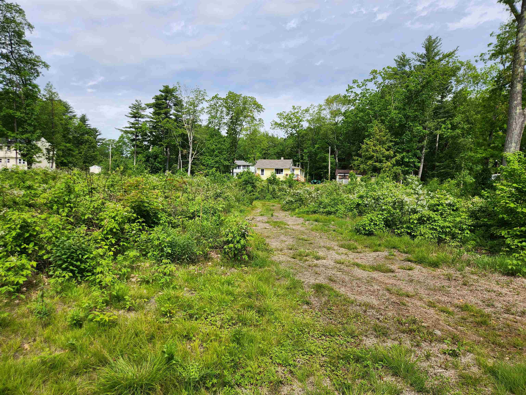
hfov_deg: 73.9
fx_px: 349
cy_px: 198
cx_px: 263
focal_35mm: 23
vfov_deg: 58.9
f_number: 1.8
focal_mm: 5.4
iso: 20
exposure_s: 1/2016
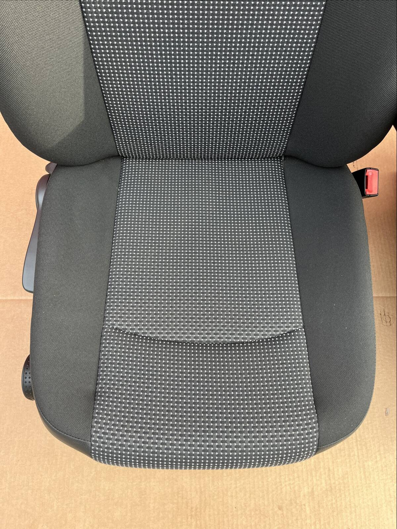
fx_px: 398
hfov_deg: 53.1
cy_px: 264
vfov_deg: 67.3
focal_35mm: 26
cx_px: 198
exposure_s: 1/122
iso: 50
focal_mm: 5.1
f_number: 1.6
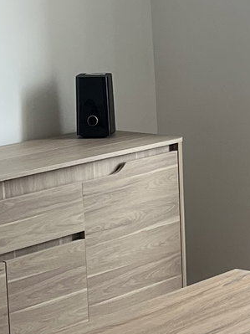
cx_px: 300
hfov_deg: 10.5
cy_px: 195
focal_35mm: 139
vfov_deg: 14.2
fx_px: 1339
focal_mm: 5.1
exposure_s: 1/100
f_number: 1.6
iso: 100
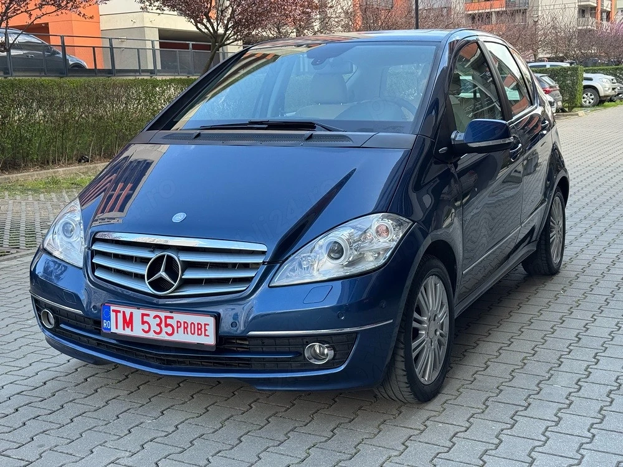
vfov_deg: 30.3
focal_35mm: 48
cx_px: 312
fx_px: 864
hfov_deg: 39.7
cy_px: 234
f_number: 1.78
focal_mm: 6.76
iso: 64
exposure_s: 1/259
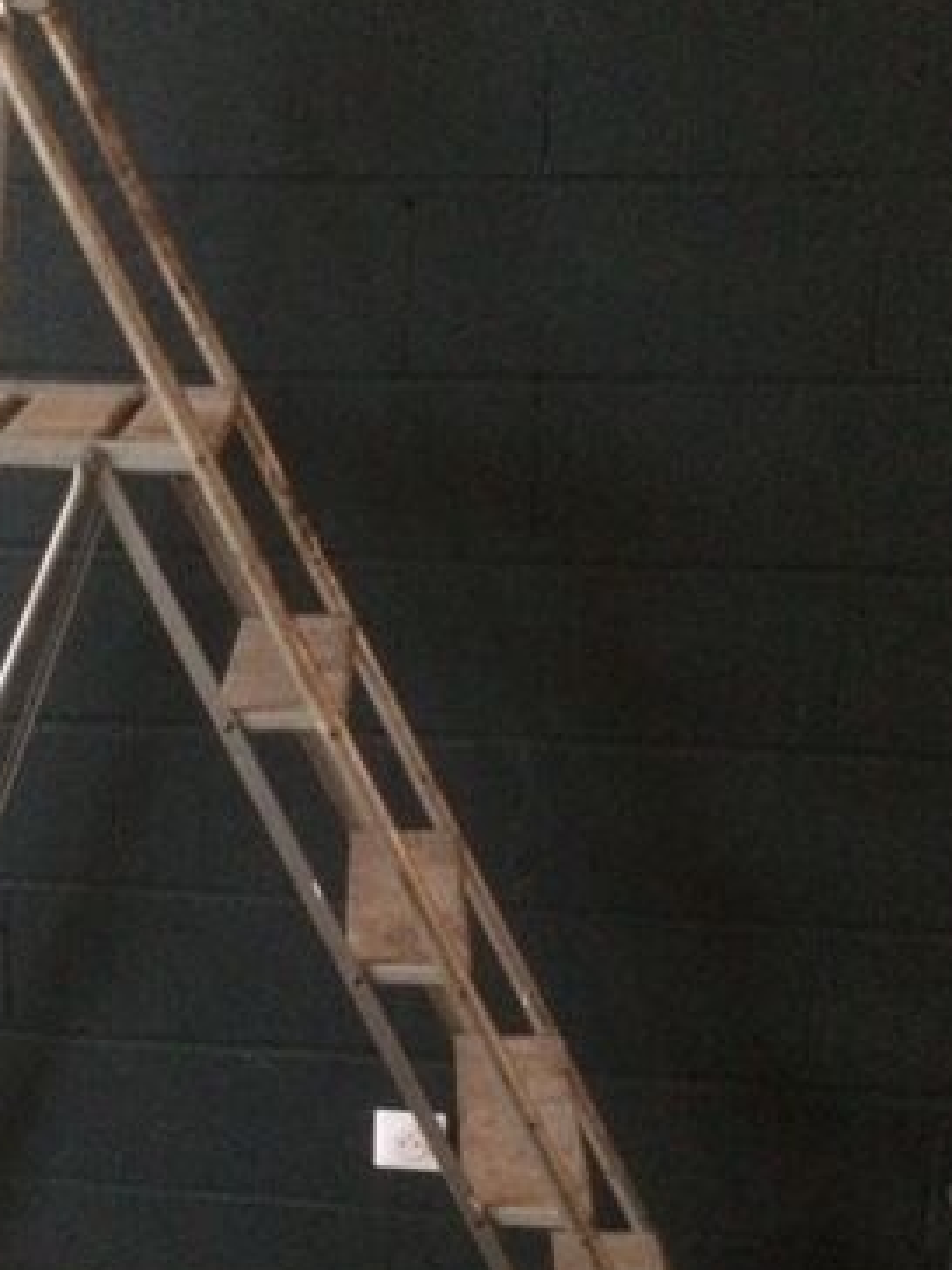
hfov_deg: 27.9
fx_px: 1870
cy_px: 649
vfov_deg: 37.5
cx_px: 167
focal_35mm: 51
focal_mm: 4.15
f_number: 2.2
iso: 640
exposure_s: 1/17
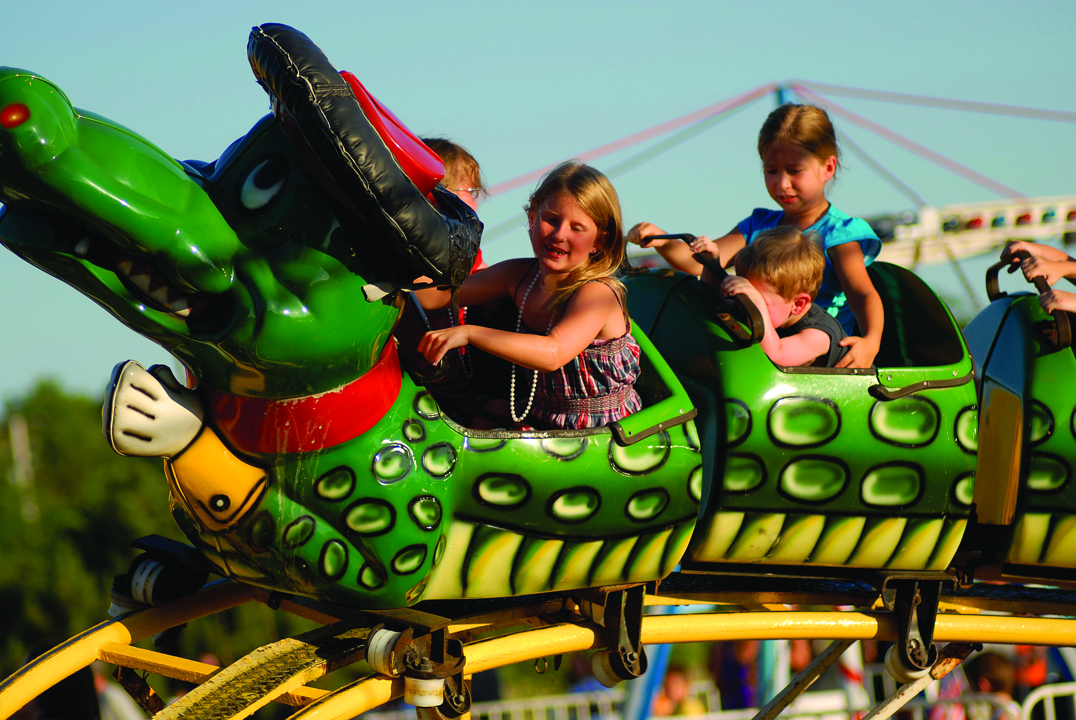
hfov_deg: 11.2
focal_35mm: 183
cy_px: 360
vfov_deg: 7.5
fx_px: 5476
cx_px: 538
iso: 100
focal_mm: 122
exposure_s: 1/1000
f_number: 2.8
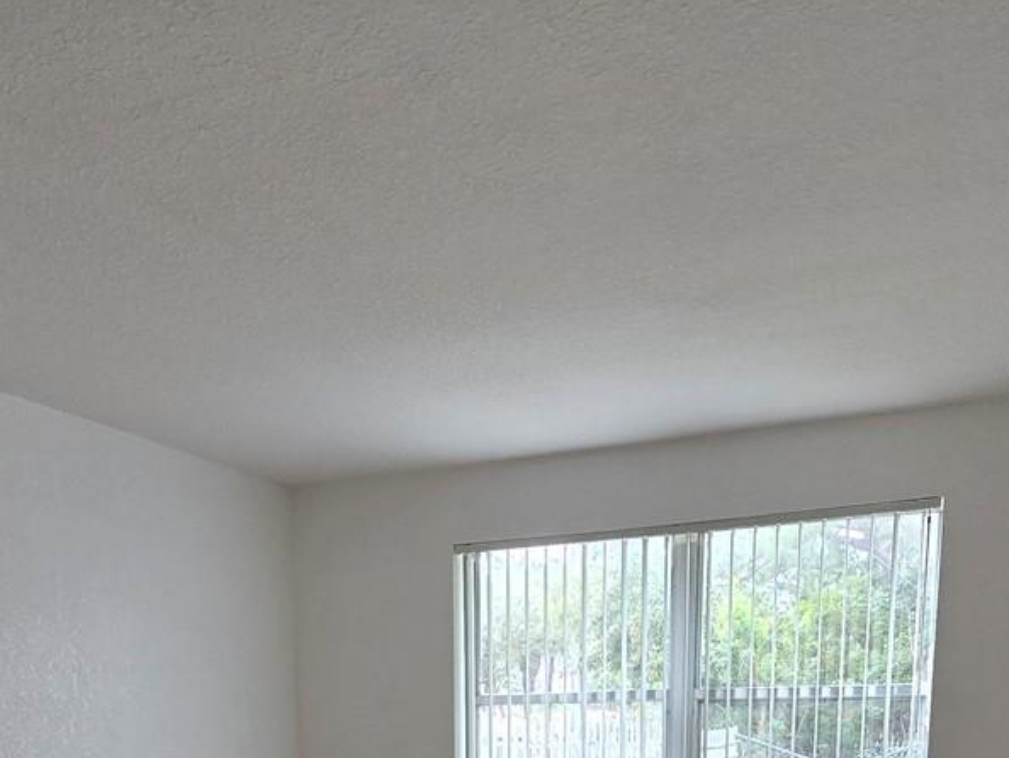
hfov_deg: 52.6
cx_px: 503
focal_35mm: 35
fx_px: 1021
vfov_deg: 32.9
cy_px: 923
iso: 80
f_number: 2.2
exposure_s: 1/120
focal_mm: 2.2
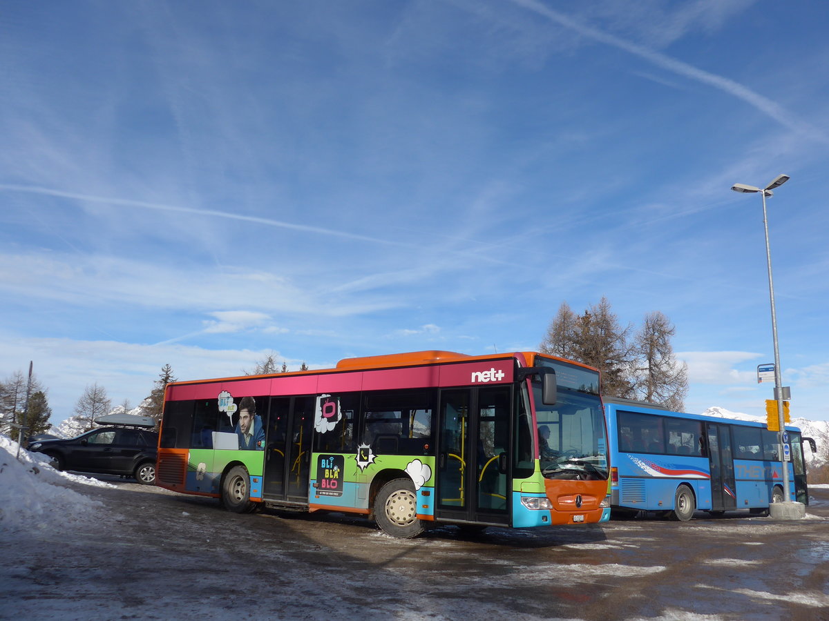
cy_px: 310
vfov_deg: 48.2
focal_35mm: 29
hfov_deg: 61.7
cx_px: 414
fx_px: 695
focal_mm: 6
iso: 80
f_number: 3.2
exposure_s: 1/1600
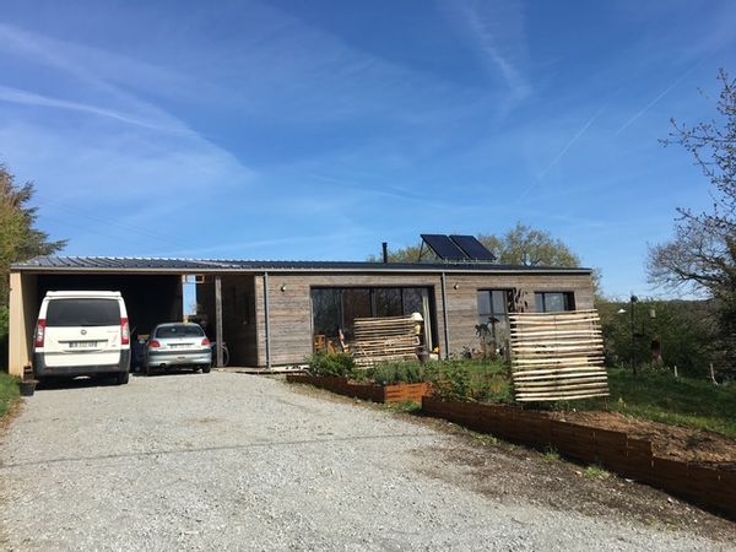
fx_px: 617
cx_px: 368
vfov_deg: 48.2
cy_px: 276
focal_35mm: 29
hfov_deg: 61.7
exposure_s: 1/1451
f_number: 2.2
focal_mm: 4.15
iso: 25
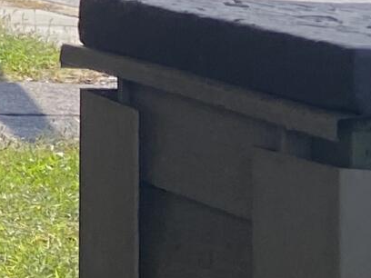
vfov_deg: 7.3
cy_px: -391
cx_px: -972
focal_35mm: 191
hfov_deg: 7.9
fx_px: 2047
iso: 32
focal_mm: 4.25
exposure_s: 1/912
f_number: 1.8
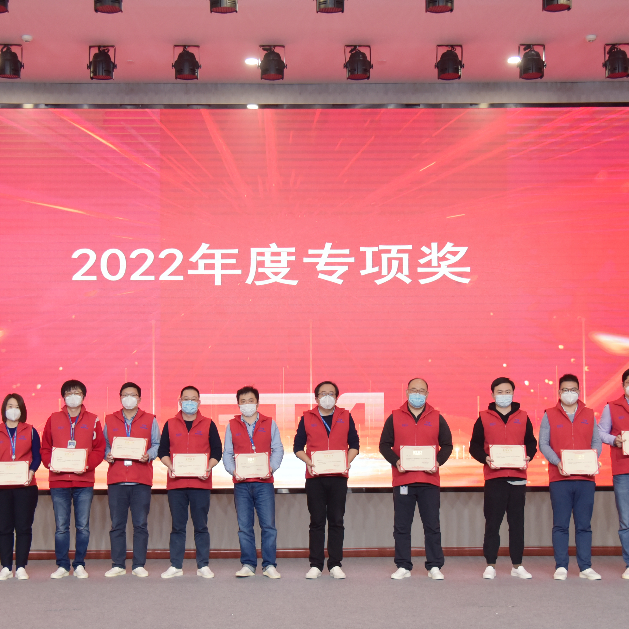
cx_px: 294
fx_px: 925
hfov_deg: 37.5
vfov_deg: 37.6
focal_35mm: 45
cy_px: 314
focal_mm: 35
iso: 1000
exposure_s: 1/125
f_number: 4
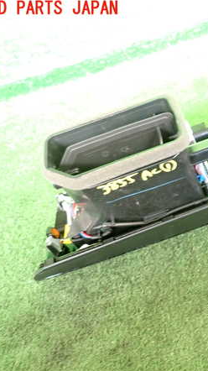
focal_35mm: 37
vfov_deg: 54.0
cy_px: 187
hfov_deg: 29.4
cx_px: 217
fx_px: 363
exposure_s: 1/30
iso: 400
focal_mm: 4.5
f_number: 2
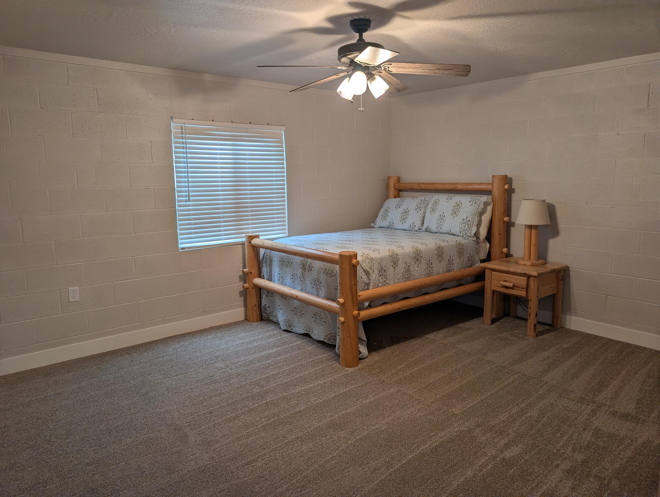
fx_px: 458
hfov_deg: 71.5
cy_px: 248
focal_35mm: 24
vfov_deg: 56.9
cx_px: 330
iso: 125
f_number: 1.68
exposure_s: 1/120
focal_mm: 6.9
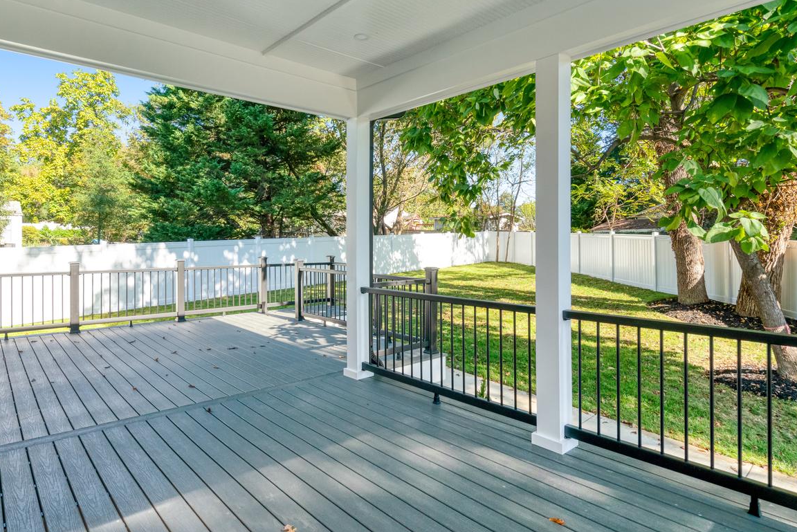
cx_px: 383
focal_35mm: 20
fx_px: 443
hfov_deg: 83.9
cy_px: 229
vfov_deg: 61.7
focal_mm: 16
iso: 1250
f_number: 8
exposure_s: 1/640
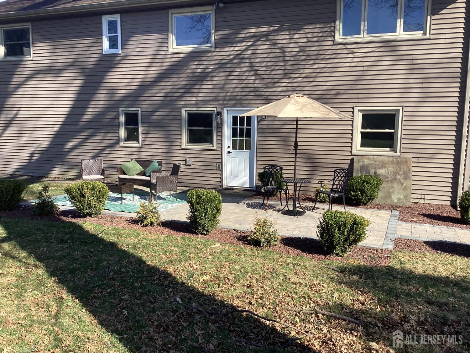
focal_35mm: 31
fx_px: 421
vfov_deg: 45.4
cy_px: 176
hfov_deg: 58.4
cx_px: 235
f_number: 2.4
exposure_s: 1/646
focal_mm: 3.3
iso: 25
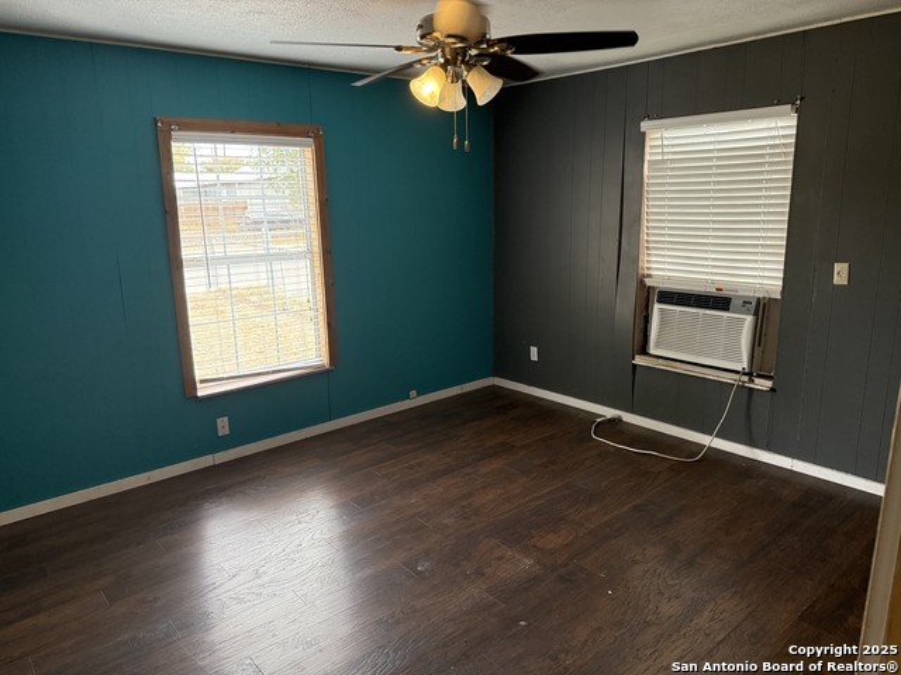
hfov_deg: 71.6
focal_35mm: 24
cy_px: 338
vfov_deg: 56.8
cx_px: 450
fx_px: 625
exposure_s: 1/120
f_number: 1.78
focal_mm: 6.76
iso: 400
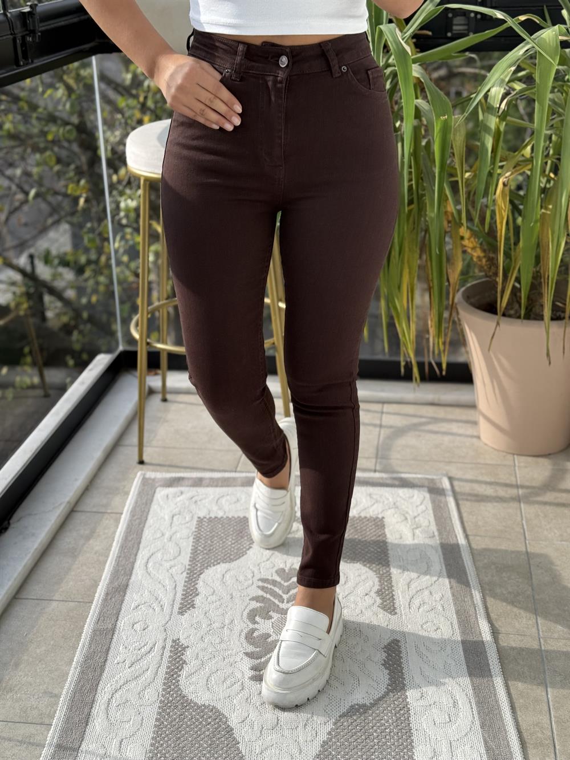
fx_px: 1054
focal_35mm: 48
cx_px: 285
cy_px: 380
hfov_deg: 30.3
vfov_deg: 39.7
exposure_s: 1/596
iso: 64
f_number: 1.78
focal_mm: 6.76
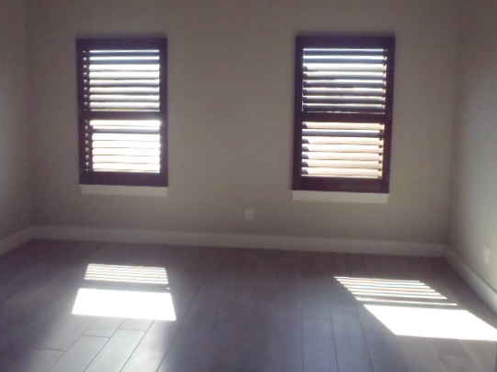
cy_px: 154
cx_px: 243
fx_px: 474
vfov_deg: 42.8
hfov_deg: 55.4
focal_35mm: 33
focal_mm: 5
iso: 800
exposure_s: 1/250
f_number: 3.9
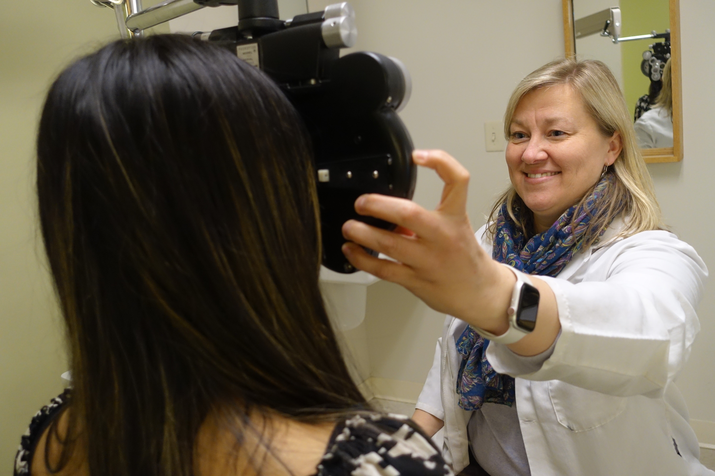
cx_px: 358
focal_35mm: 35
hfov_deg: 54.4
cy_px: 238
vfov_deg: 37.9
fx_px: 695
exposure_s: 1/20
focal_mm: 12.81
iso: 800
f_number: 2.8
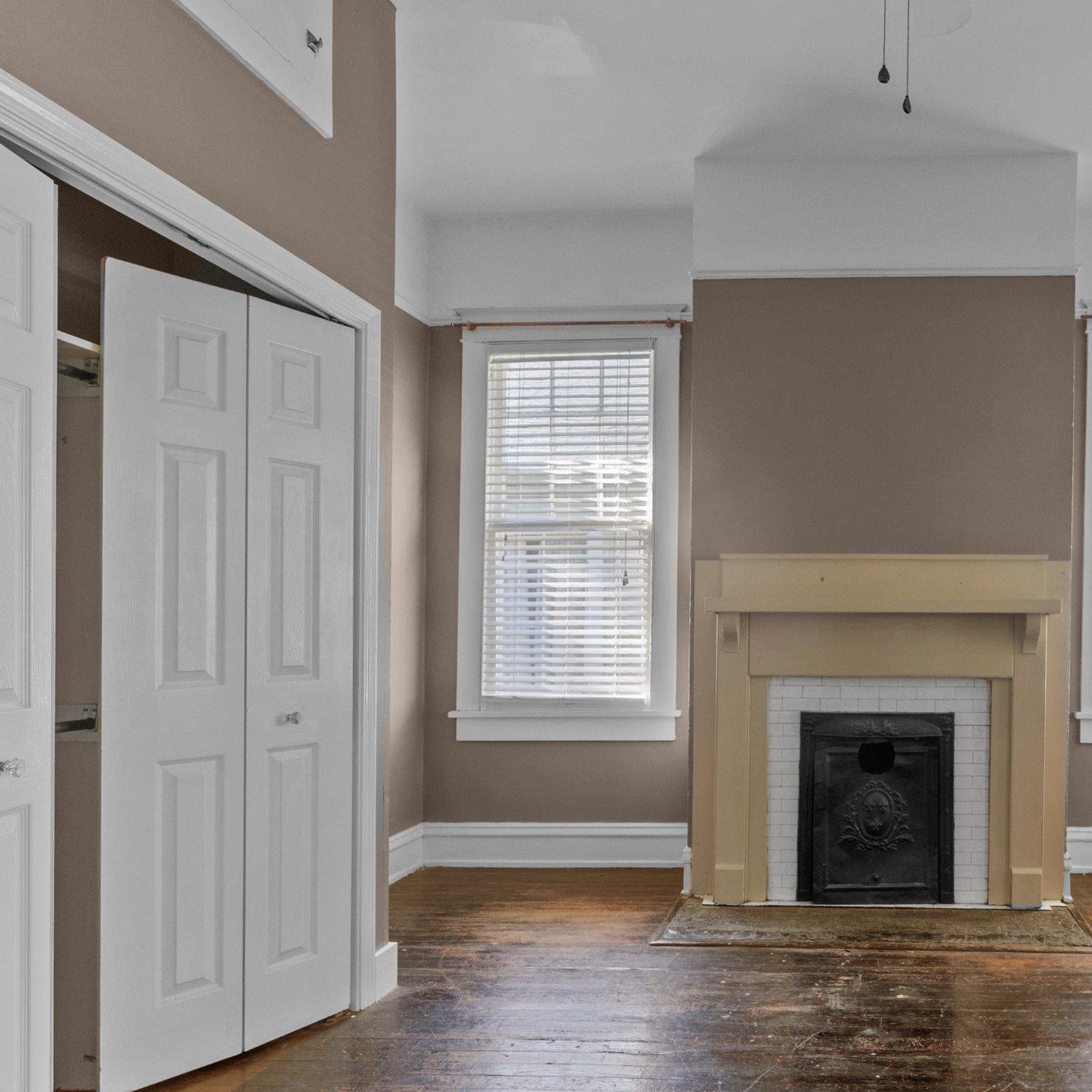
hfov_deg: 60.9
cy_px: 633
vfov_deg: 64.7
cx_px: 839
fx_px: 856
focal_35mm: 24
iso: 400
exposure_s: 1/6
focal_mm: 14.6
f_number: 7.1
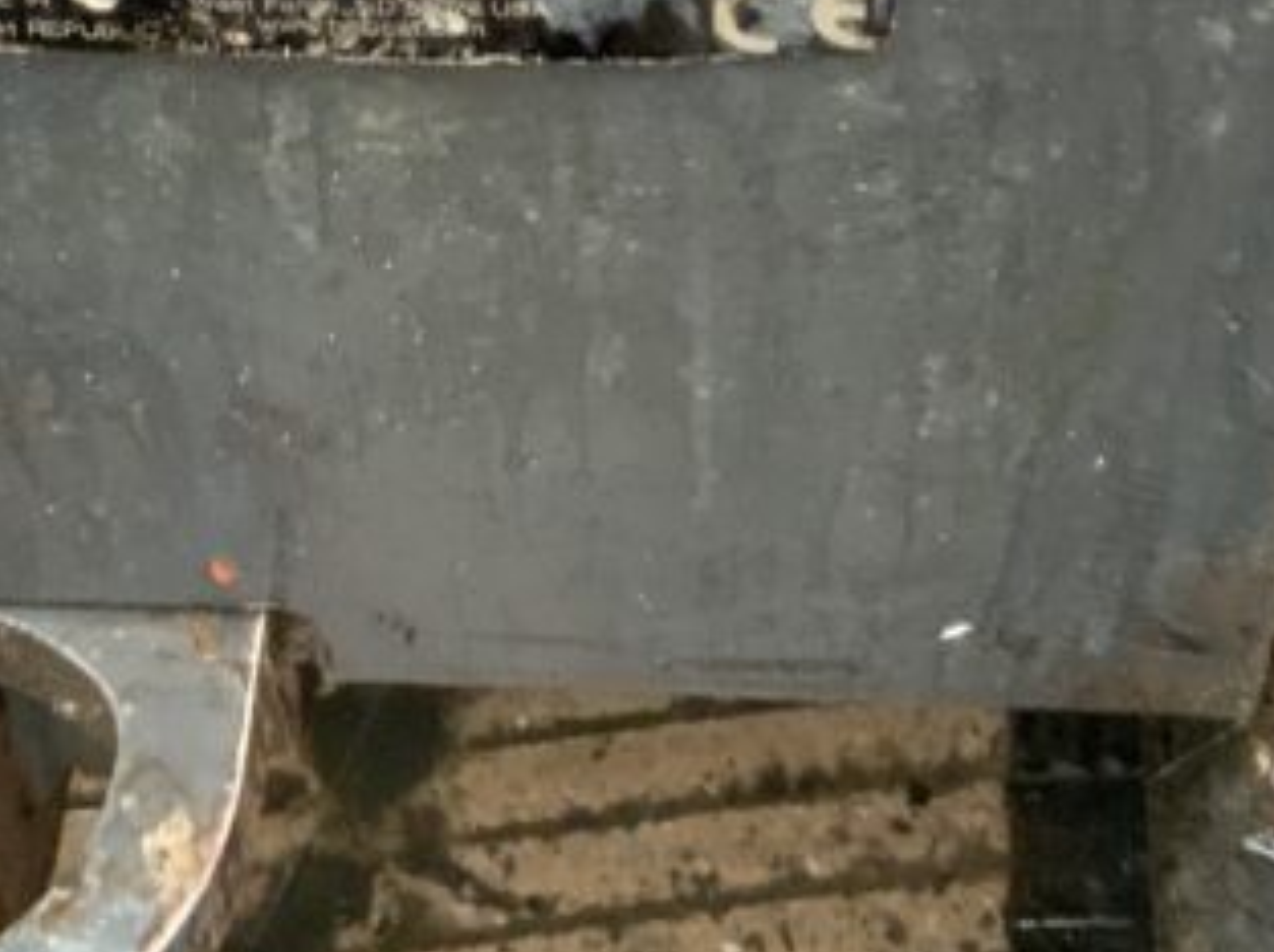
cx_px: 574
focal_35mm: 95
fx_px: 3492
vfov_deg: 14.8
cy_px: -317
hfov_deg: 20.7
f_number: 1.8
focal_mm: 3
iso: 200
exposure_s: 1/60
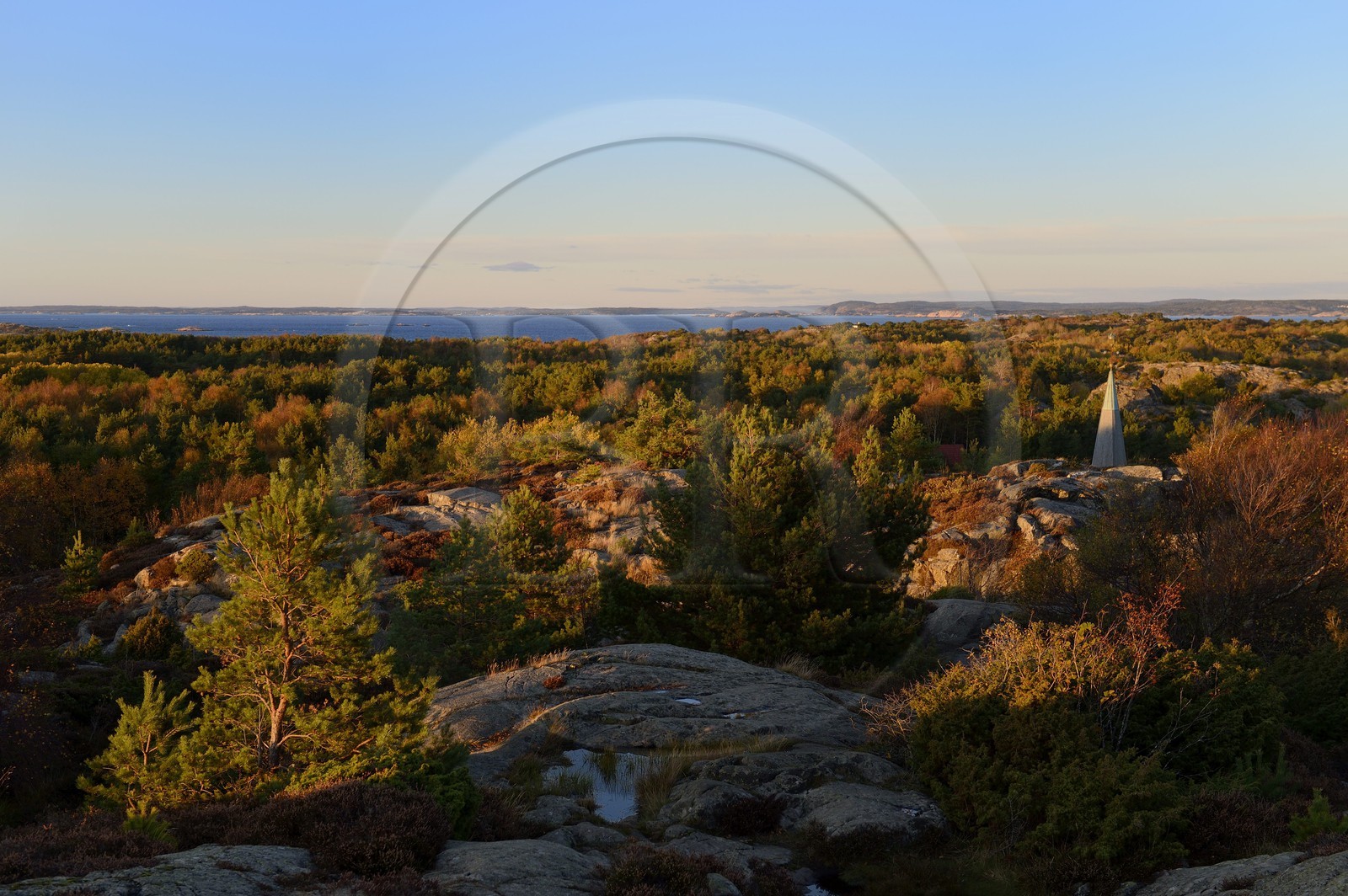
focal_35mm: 50
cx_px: 674
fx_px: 1871
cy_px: 448
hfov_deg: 39.6
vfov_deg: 26.9
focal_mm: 50
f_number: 6.3
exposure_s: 1/125
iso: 200
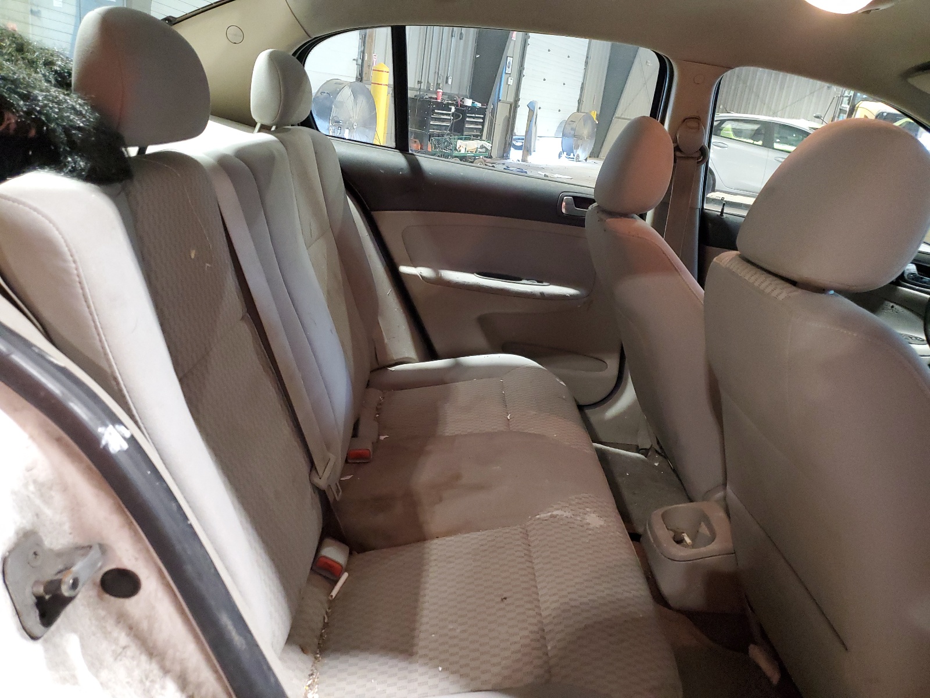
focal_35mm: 26
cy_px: 349
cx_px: 465
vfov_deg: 53.1
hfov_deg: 67.3
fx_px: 699
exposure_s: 1/60.2
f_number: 1.5
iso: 397
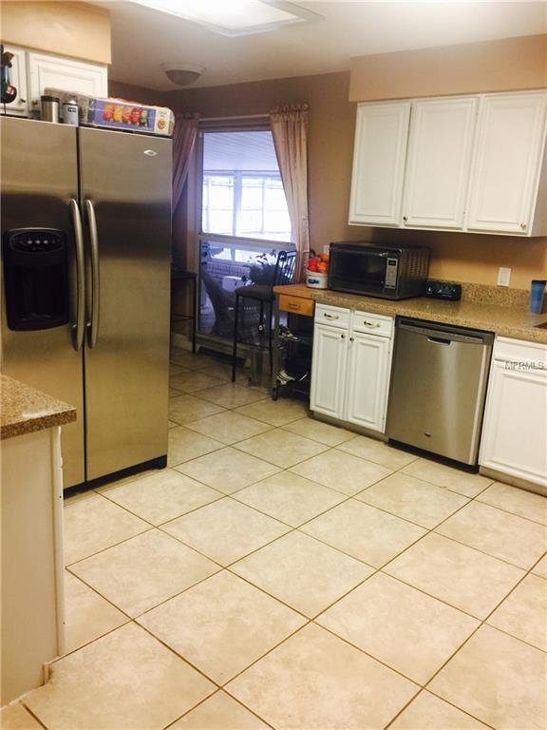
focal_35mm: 29
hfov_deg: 48.2
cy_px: 365
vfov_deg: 61.7
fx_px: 611
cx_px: 274
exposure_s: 1/15
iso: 64
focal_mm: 4.15
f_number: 2.2
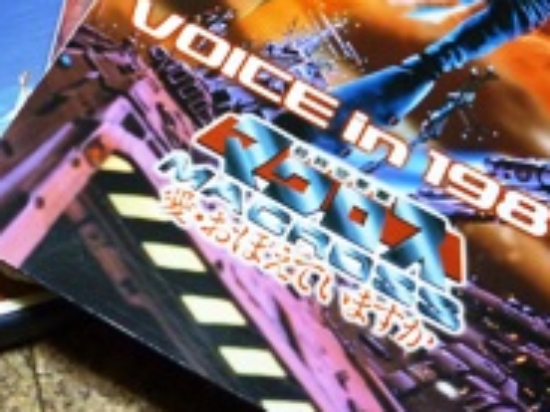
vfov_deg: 21.3
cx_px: 152
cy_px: 72
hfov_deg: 28.2
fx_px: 1080
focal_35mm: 68
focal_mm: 5
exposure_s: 1/13
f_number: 3.1
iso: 400
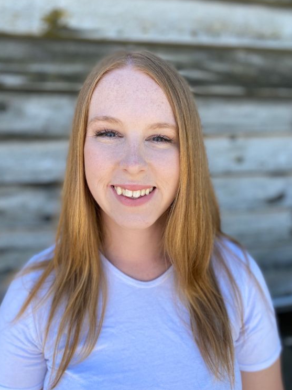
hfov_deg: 49.7
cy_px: 197
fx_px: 315
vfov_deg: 63.5
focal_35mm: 28
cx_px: 137
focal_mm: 4.25
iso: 32
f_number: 1.8
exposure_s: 1/681
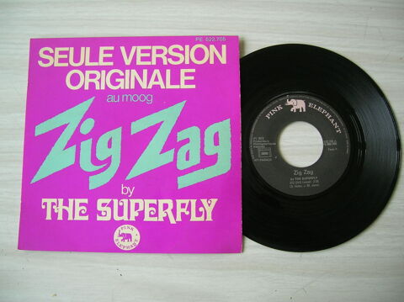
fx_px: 396
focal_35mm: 34
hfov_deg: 54.0
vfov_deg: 41.7
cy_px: 151
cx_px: 202
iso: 50
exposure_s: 1/22.8
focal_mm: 5.7
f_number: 2.9
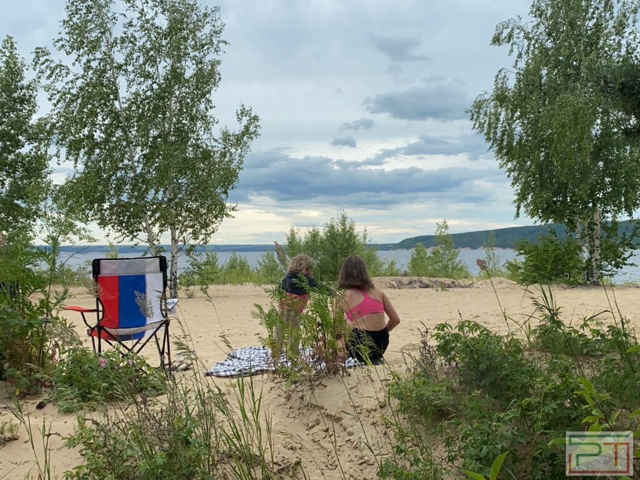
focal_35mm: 30
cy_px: 240
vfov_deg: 46.8
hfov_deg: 60.0
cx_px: 320
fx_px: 555
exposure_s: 1/934
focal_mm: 4.25
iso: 32
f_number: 1.8
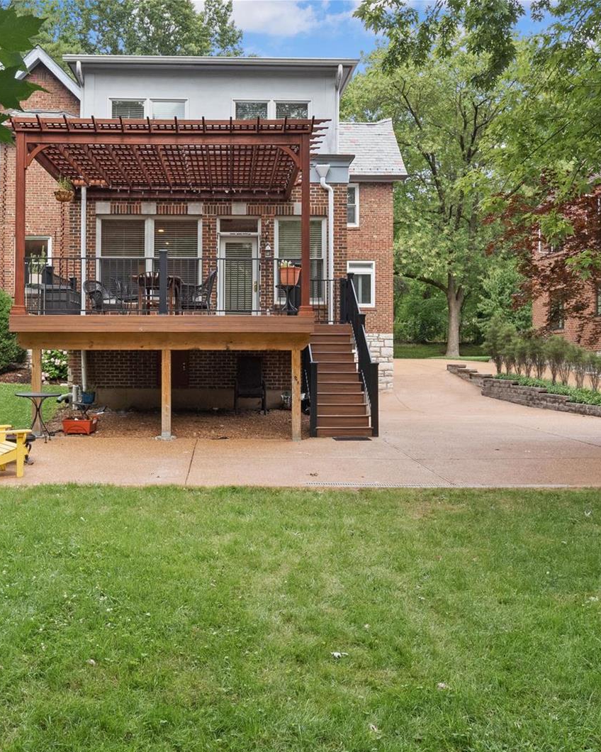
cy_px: 377
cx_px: 230
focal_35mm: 34
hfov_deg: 43.1
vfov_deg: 52.8
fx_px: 756
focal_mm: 12
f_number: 8
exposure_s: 1/80
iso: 400
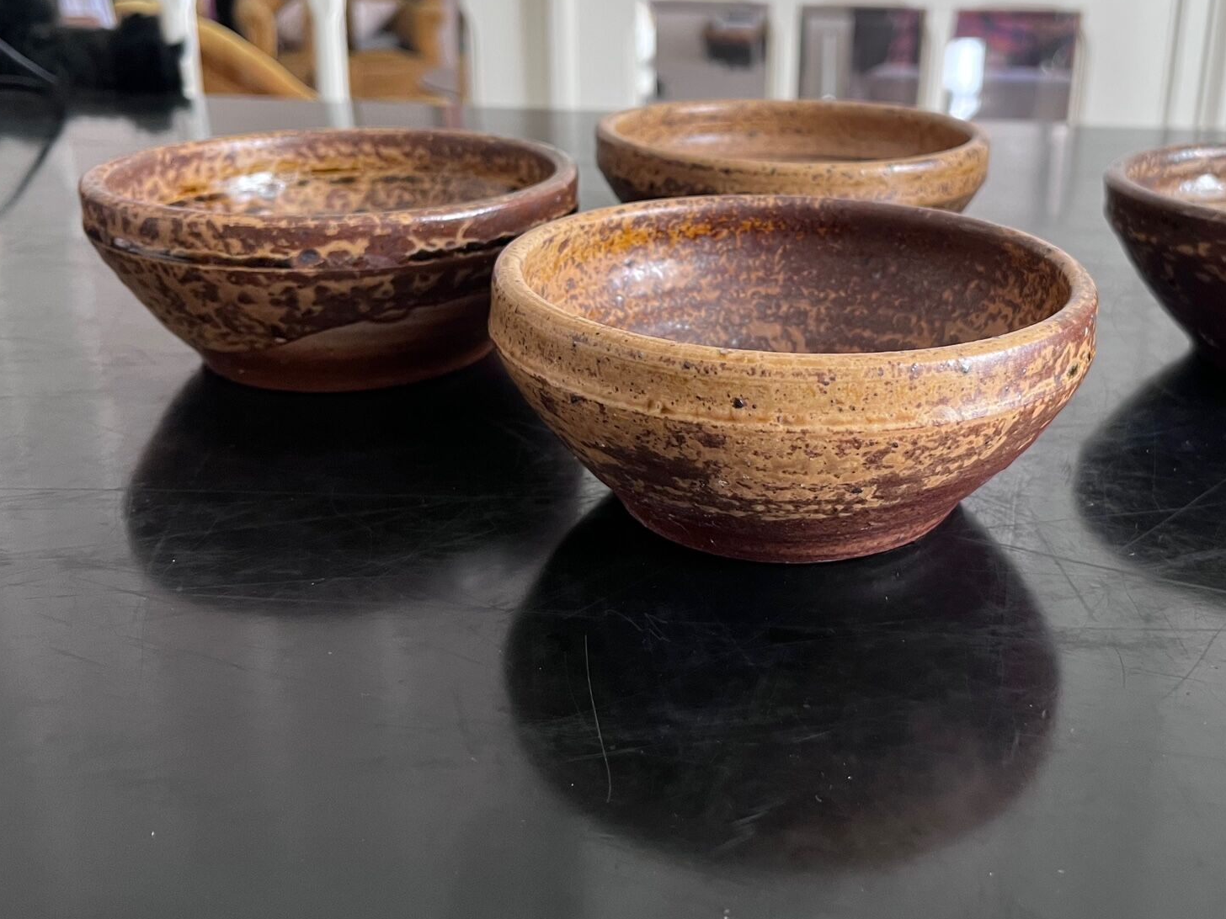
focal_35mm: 36
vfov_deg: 39.3
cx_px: 783
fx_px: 1275
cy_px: 329
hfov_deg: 50.7
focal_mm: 5.1
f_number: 1.6
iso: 125
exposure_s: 1/99
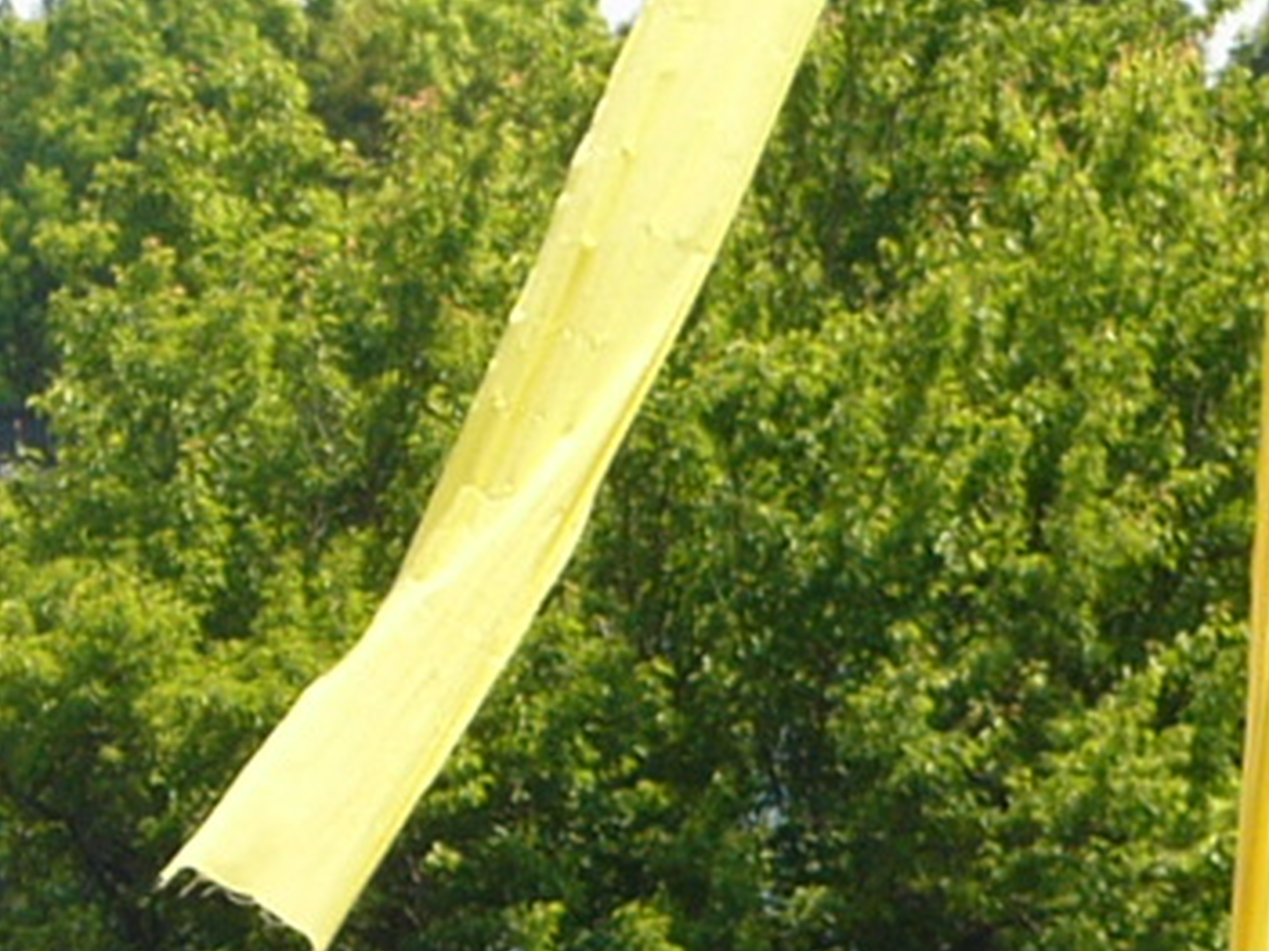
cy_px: 969
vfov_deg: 2.4
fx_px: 22904
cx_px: -810
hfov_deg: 3.2
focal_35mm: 625
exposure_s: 1/400
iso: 50
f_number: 4
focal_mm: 22.8
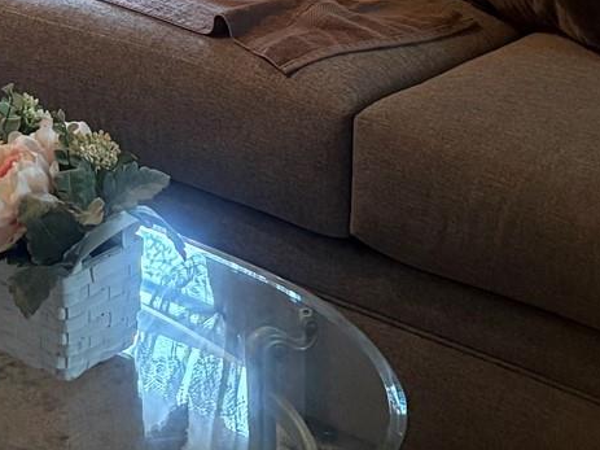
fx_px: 1993
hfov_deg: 16.9
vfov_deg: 11.6
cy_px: -441
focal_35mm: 115
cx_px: 89
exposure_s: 1/60
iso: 400
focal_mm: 5.96
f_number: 1.6
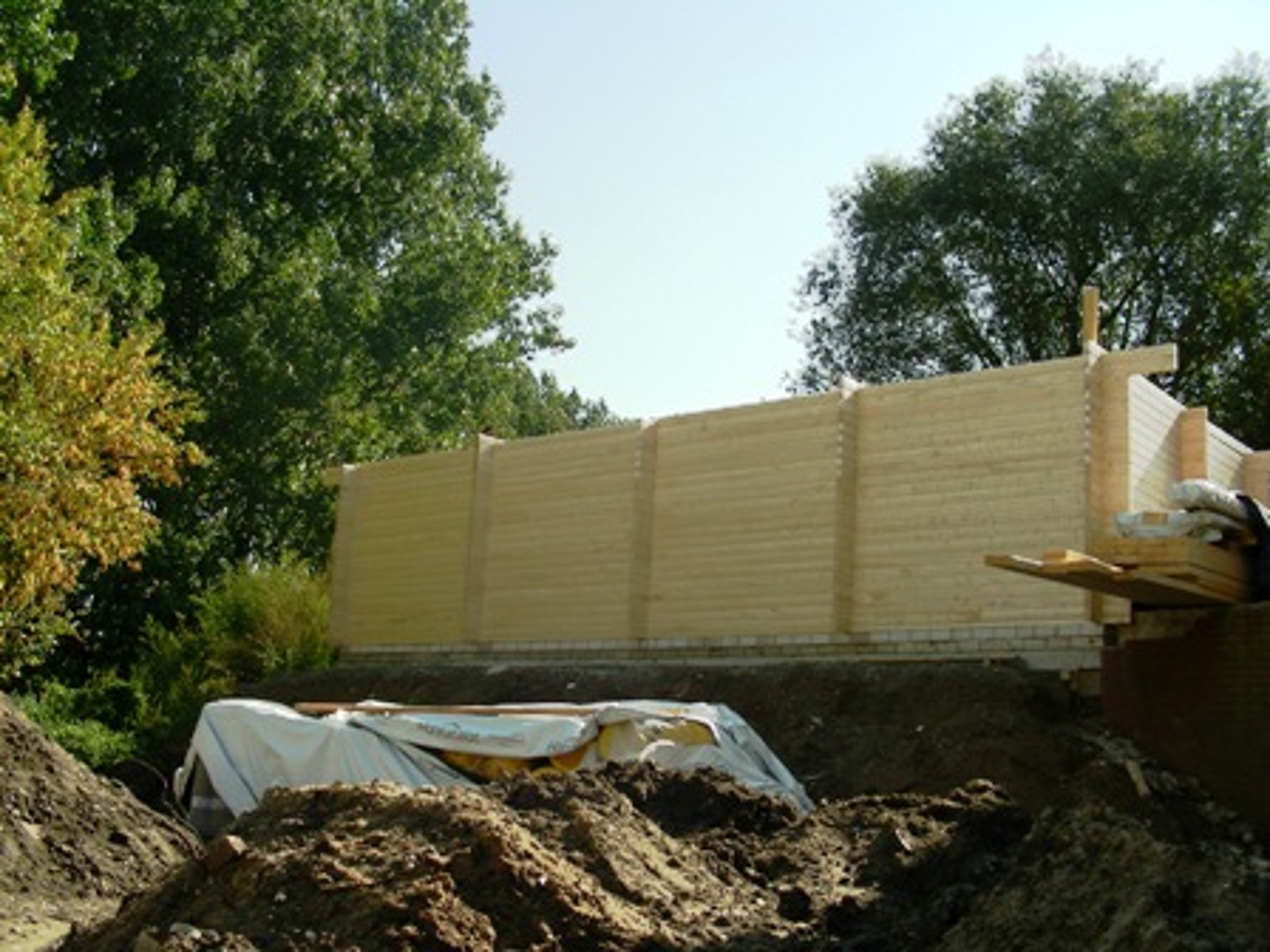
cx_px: 635
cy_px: 476
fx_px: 1394
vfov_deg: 37.7
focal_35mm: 38
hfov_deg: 49.0
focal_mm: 6.3
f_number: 4
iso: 50
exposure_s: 1/492
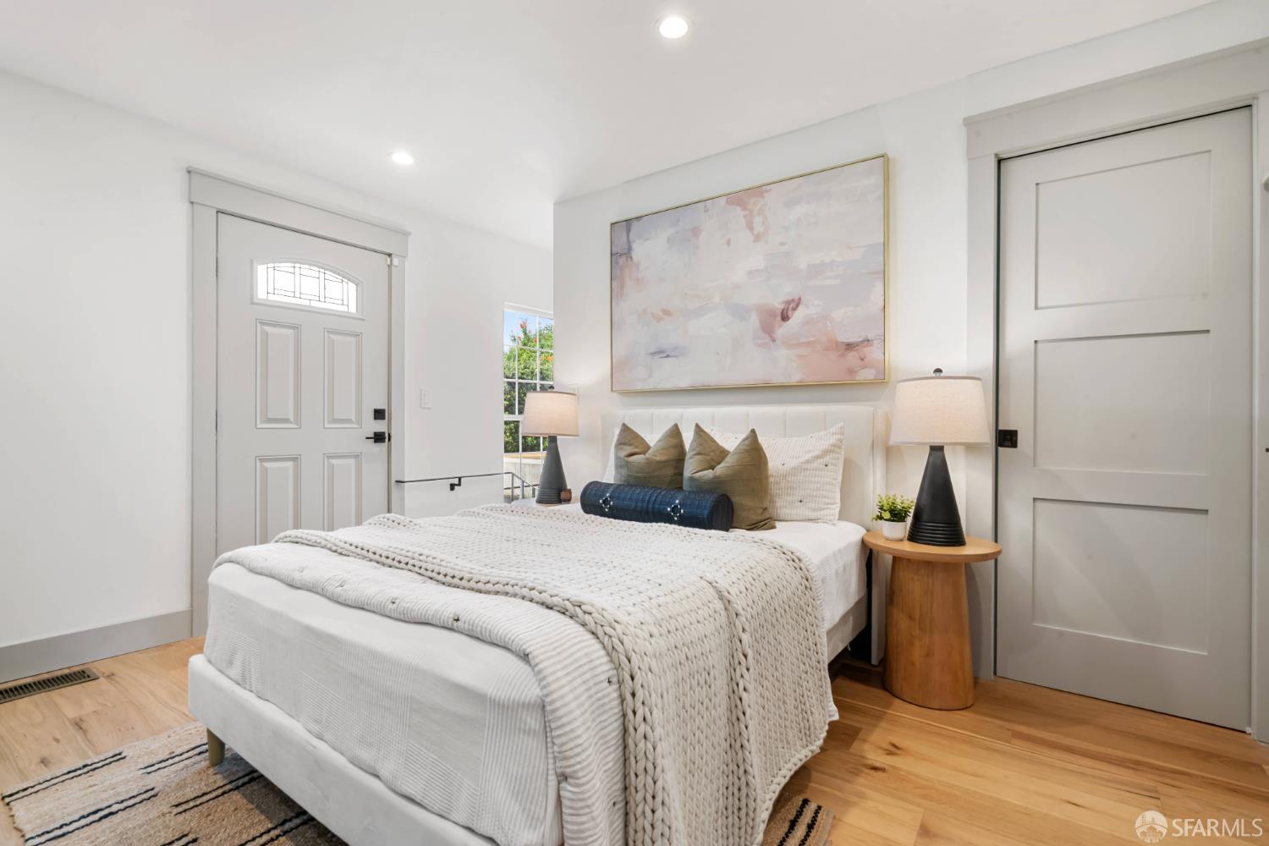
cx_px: 634
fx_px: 564
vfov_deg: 73.7
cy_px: 423
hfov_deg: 96.7
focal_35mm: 16
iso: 250
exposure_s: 1/2
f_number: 16
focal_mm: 16
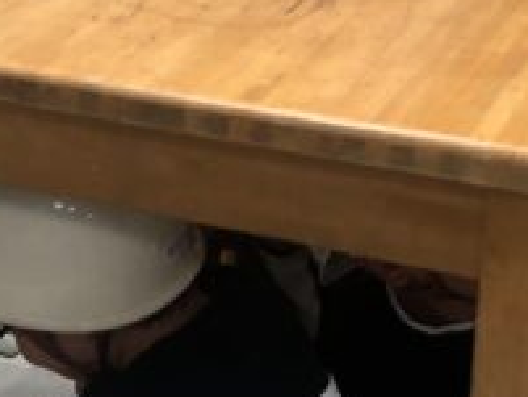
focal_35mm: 114
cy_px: 151
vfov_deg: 13.0
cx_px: 181
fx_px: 1740
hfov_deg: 17.2
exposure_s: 1/120
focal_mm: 3.99
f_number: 1.8
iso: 50
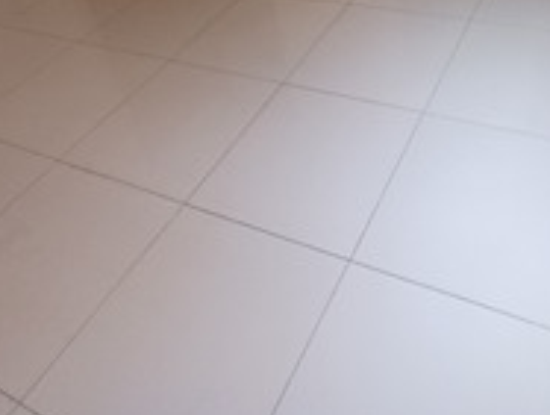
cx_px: 369
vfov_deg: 31.4
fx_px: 621
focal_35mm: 39
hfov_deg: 47.0
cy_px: -75
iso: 200
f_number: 2.2
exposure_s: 1/25
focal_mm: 1.64
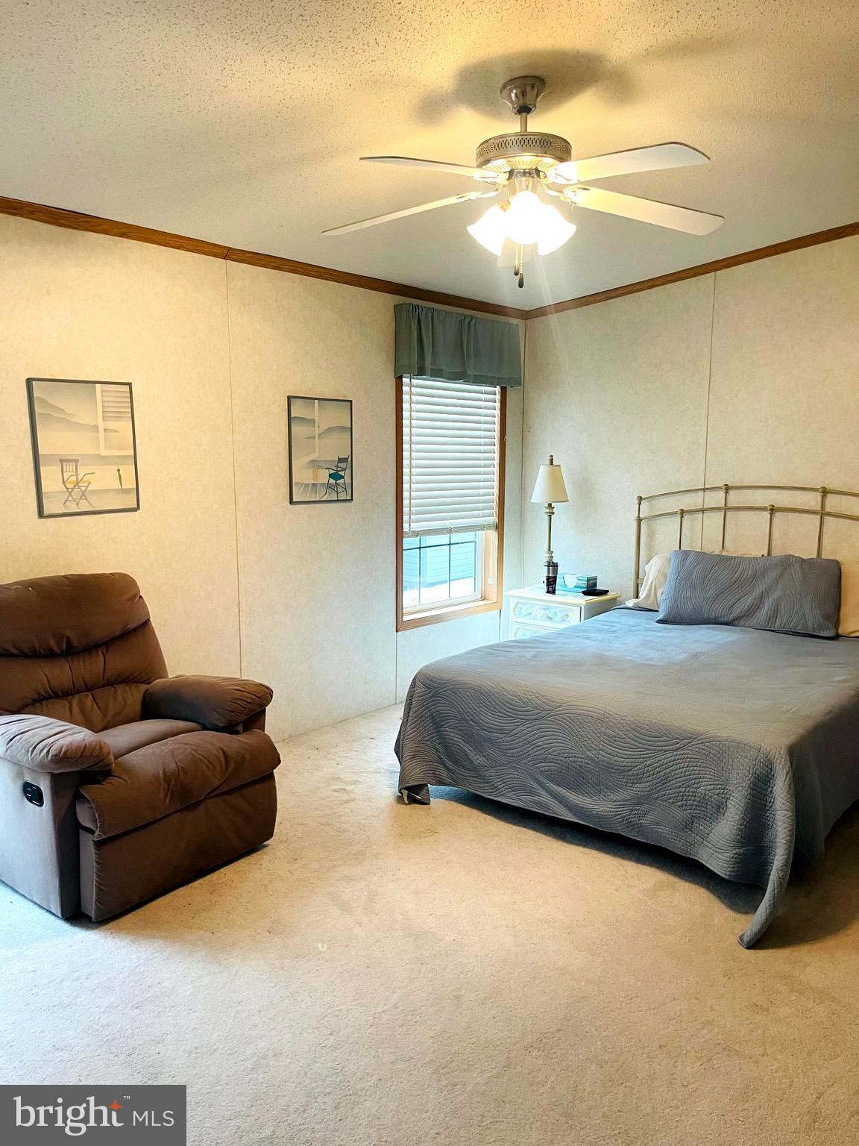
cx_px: 430
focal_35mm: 25
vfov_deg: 69.4
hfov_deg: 54.9
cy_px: 573
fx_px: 827
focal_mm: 5.1
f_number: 1.6
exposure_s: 1/60
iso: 160
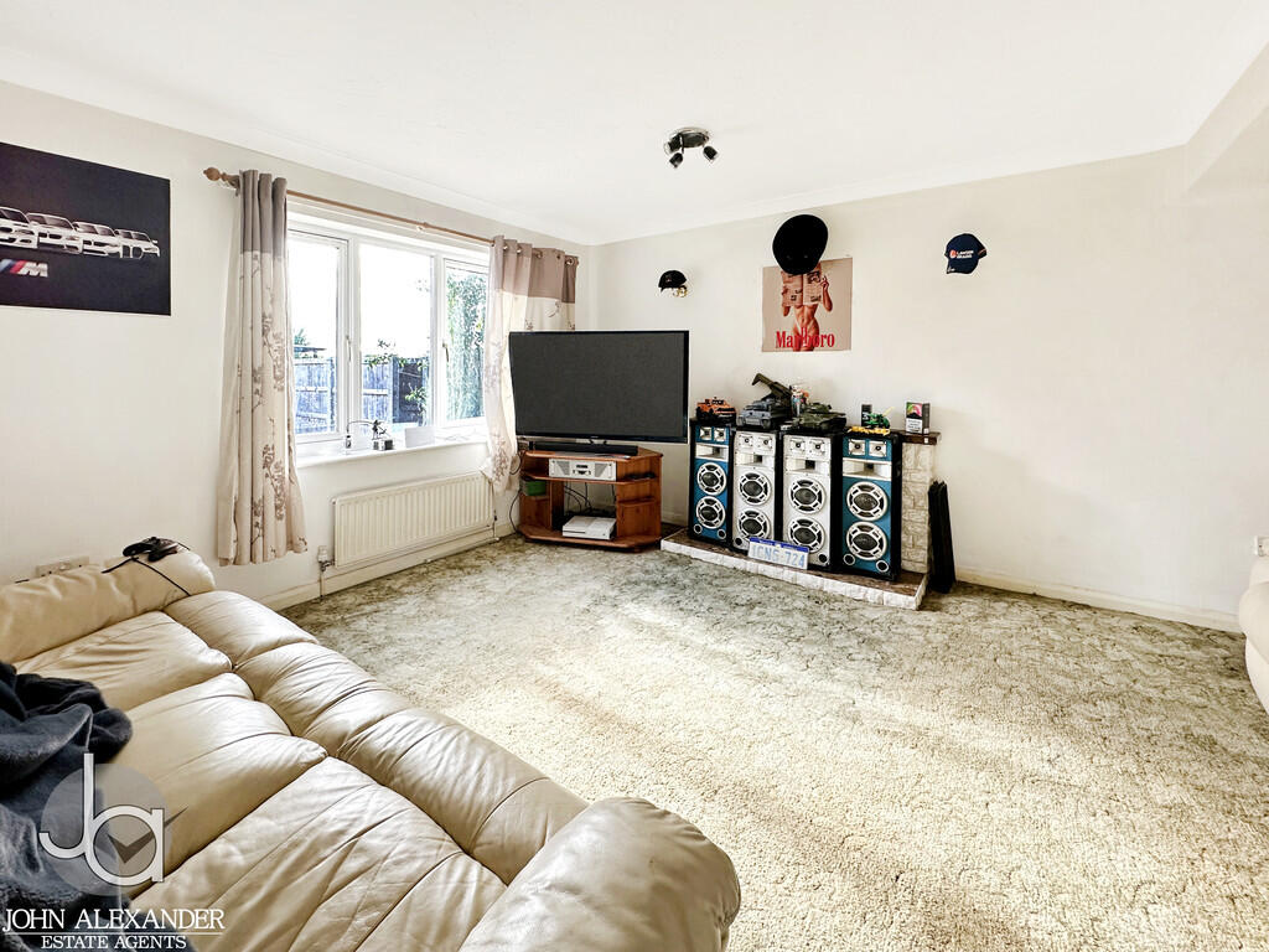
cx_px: 634
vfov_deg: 85.7
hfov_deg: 102.1
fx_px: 513
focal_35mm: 14
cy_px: 476
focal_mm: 2.22
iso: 200
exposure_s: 1/99
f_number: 2.2
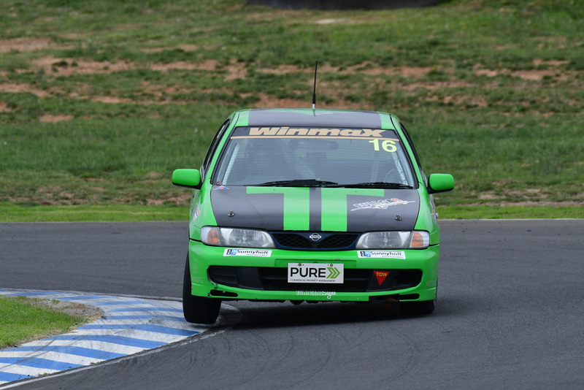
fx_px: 12170
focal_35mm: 750
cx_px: 292
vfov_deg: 1.8
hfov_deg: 2.7
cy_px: 195
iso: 800
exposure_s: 1/640
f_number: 11
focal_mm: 500
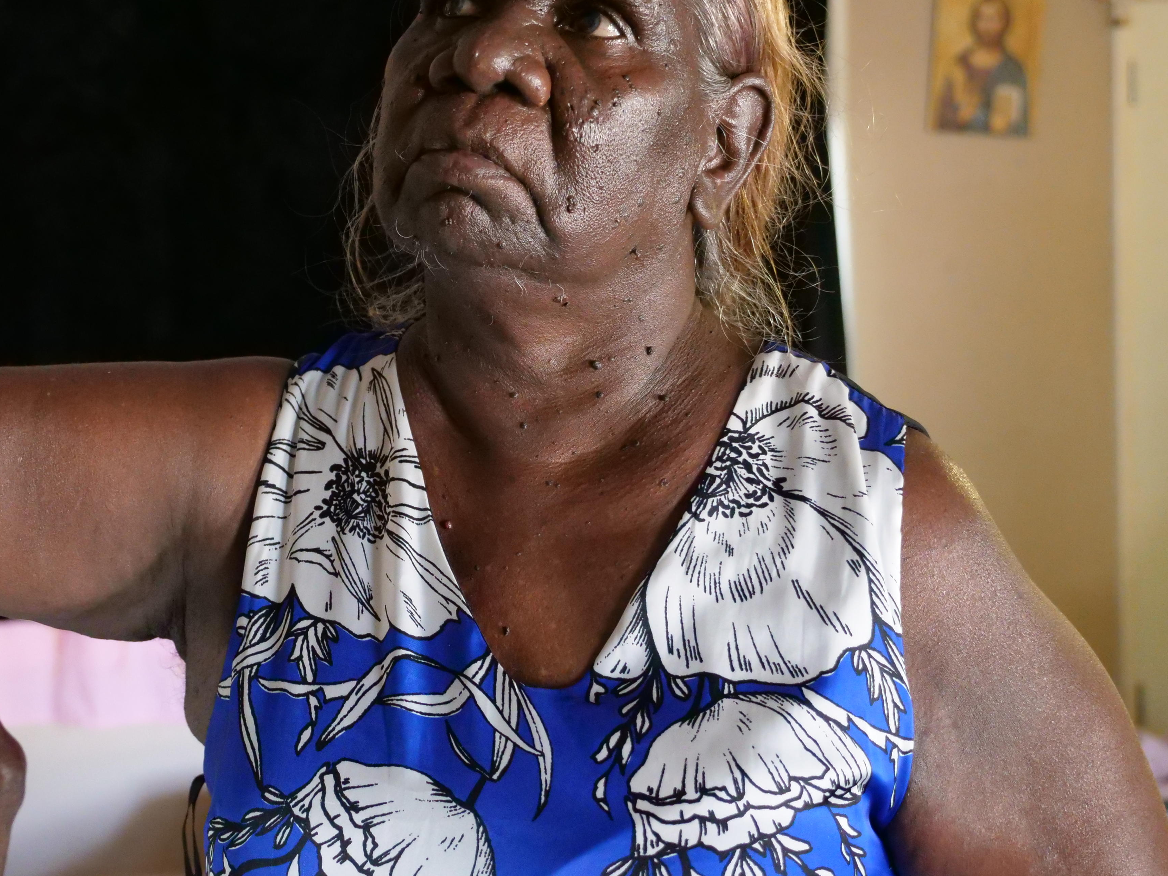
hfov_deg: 31.5
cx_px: 410
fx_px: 2058
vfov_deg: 24.0
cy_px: 348
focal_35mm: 61
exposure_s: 1/60
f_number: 2.8
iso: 3200
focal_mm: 21
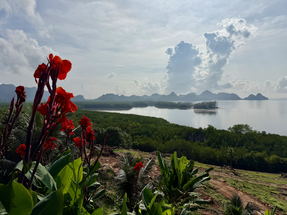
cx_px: 144
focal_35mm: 24
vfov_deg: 56.8
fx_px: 199
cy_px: 108
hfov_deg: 71.6
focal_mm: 6.76
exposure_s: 1/32258
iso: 100
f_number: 1.78
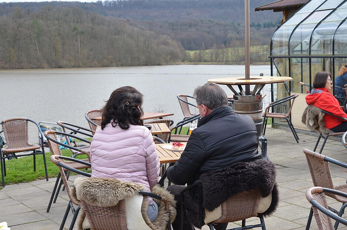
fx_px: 635
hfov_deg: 30.6
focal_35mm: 66
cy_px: 115
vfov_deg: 20.5
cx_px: 174
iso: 200
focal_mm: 44
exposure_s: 1/160
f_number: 6.3
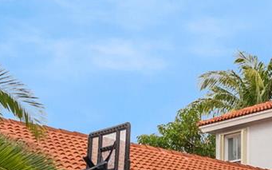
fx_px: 660
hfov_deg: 22.0
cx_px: 303
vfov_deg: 13.3
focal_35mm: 89
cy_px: 300
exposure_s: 1/500
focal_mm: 7
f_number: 8
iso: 200
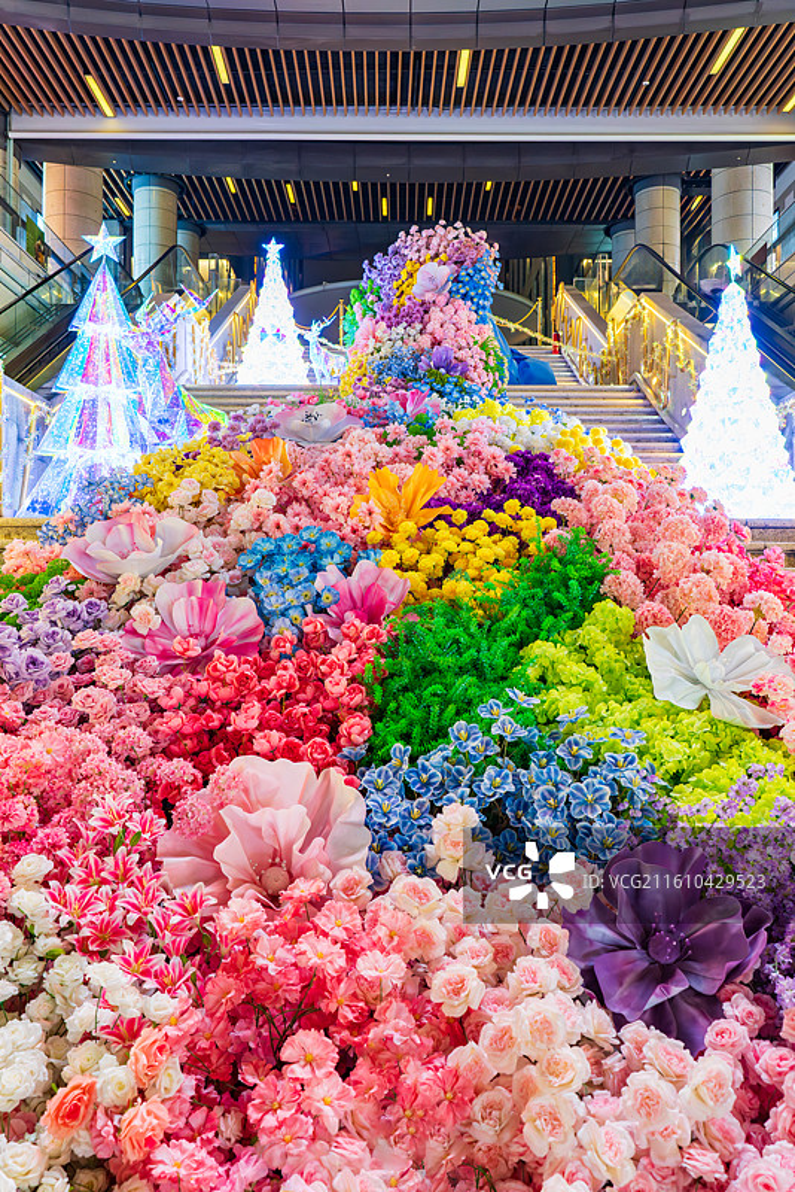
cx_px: 398
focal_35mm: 30
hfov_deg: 43.6
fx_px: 993
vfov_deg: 61.9
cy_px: 596
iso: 1600
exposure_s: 1/30
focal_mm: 30
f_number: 5.6
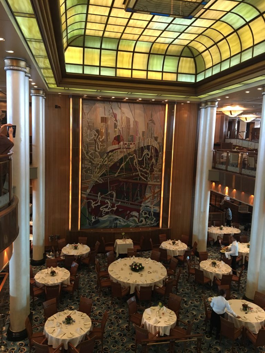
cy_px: 176
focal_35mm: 29
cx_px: 132
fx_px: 296
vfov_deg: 61.7
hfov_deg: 48.2
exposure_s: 1/33
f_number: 2.2
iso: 160
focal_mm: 4.15
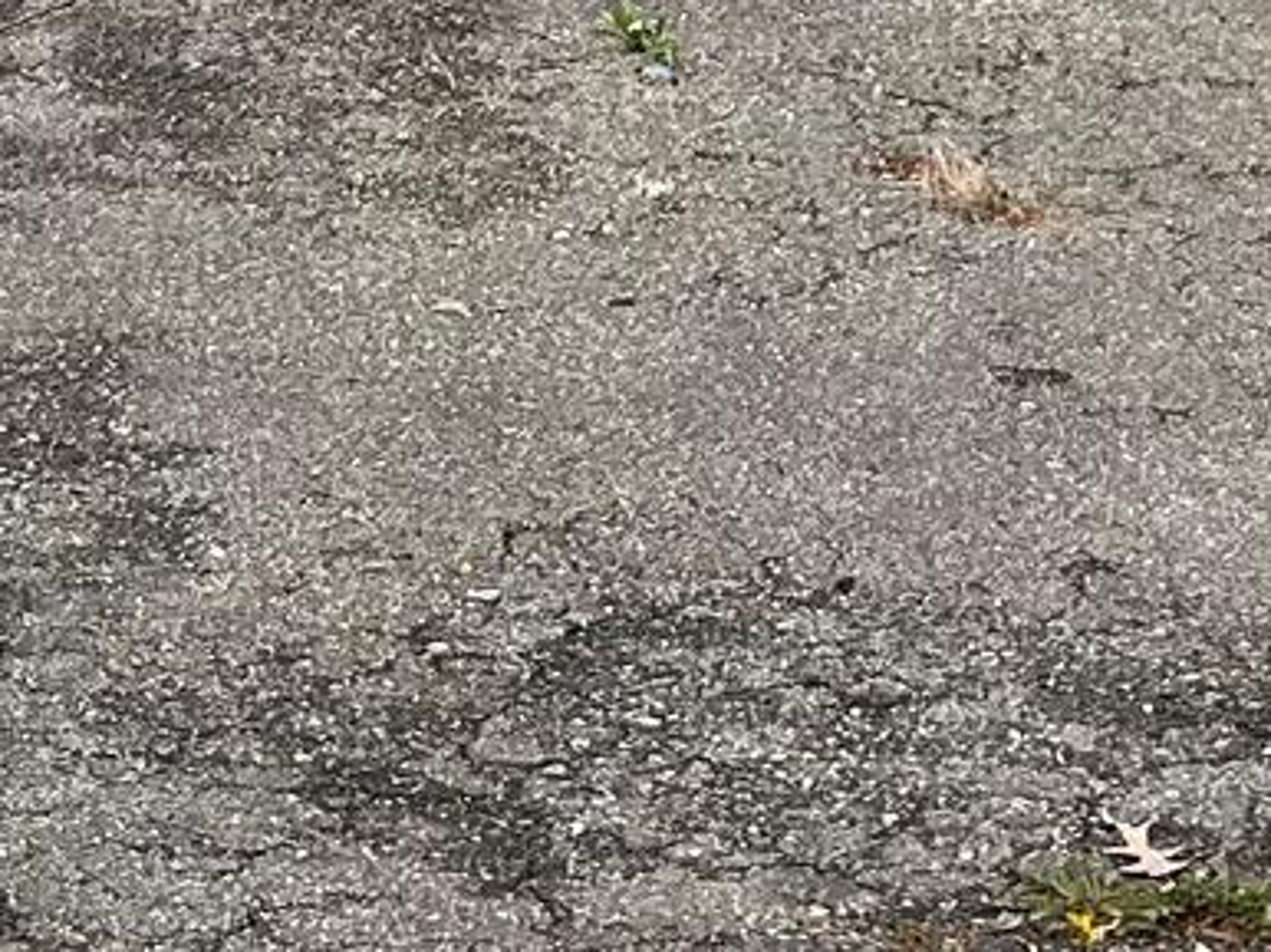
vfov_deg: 9.8
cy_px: -1133
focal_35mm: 138
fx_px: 5064
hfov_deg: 14.3
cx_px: 517
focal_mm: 5.1
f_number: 1.6
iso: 50
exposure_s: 1/2755
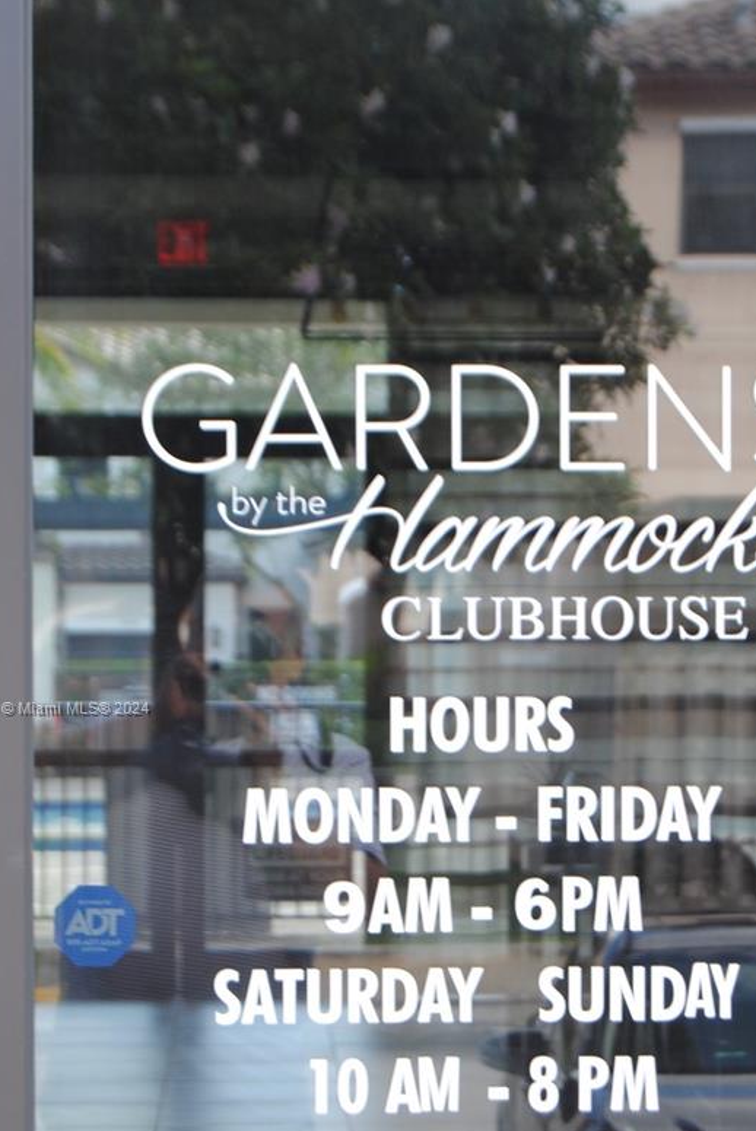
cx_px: 500
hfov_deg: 10.7
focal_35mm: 128
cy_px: 709
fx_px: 4017
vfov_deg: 16.0
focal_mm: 55
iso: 200
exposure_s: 1/30
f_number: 5.6
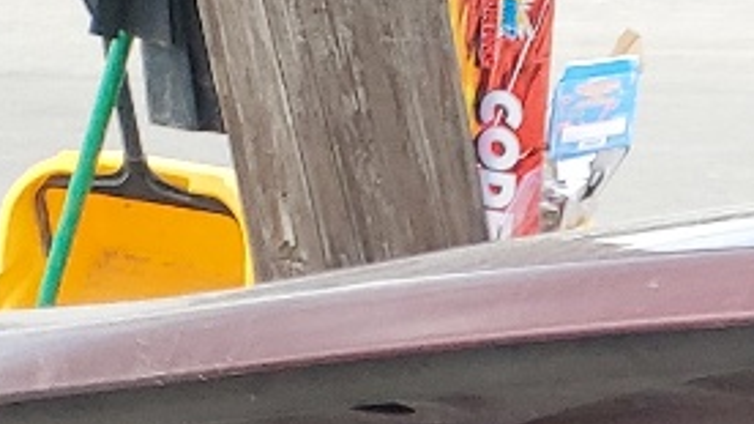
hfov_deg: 10.8
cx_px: 1926
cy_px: 1494
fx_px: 3278
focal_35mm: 164
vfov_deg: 6.4
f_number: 1.5
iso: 50
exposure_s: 1/588
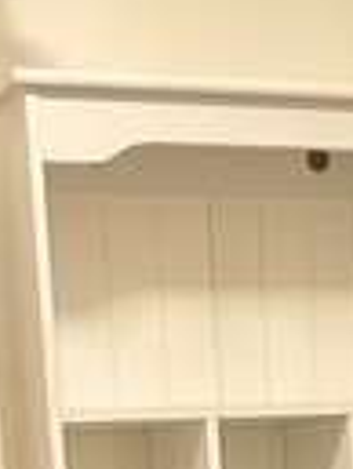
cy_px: 785
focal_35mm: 129
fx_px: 1751
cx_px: 258
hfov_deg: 11.5
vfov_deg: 13.9
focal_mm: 5.96
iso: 320
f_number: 1.6
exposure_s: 1/60
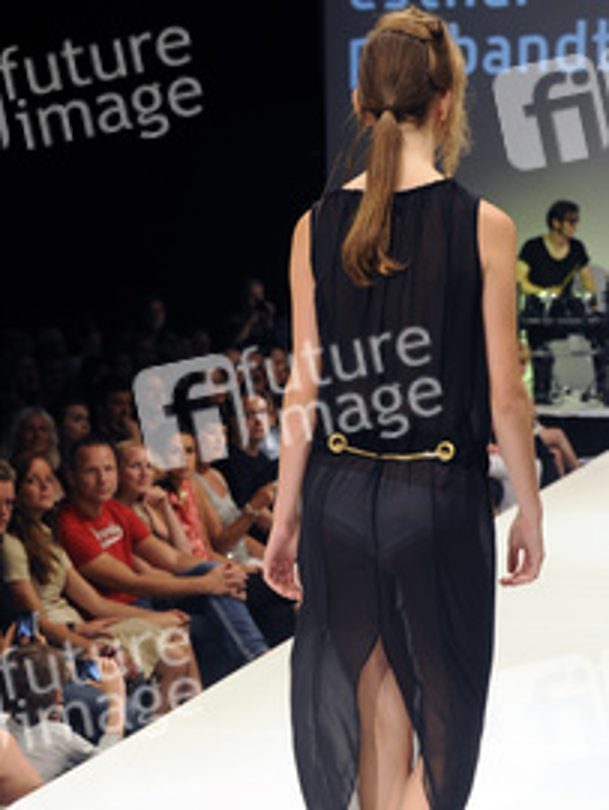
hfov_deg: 13.4
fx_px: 2600
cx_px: 375
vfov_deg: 17.7
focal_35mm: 111
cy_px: 549
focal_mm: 78
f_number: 5.6
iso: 1600
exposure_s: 1/200
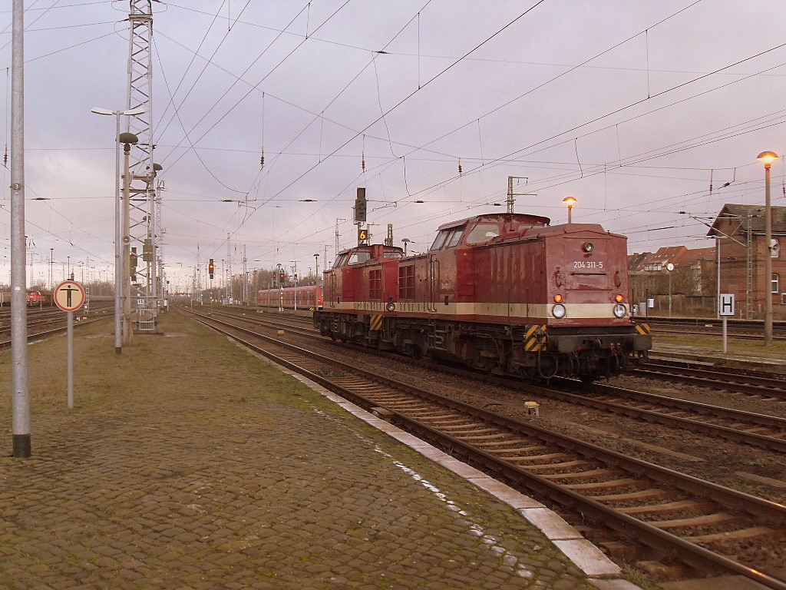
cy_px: 295
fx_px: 908
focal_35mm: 40
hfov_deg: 46.8
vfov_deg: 36.0
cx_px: 393
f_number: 3.1
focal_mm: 7.1
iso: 160
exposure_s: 1/45
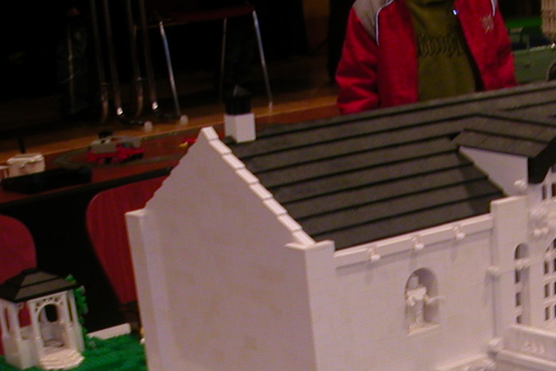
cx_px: 406
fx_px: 1251
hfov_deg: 24.8
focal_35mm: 81
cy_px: 434
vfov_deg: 16.2
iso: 100
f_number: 2.7
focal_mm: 5.6
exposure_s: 1/30
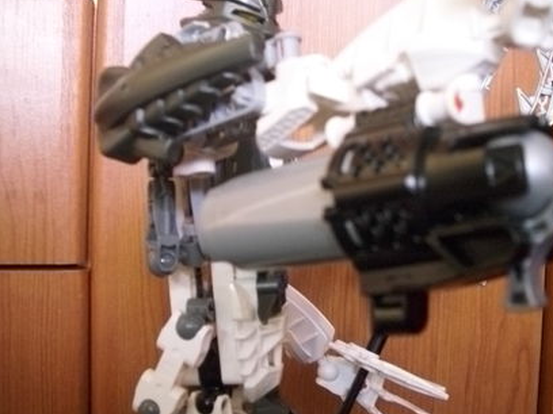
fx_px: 607
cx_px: 337
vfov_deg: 37.7
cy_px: 182
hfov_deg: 48.6
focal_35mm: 38
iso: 400
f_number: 2.8
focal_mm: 6.2
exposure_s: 1/8
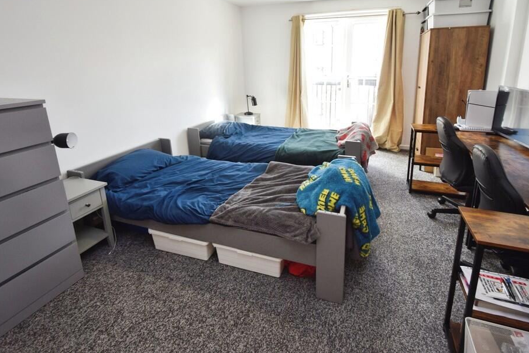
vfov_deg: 70.2
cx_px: 266
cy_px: 154
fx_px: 250
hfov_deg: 93.3
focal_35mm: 17
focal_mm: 10
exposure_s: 1/125
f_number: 5.6
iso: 400
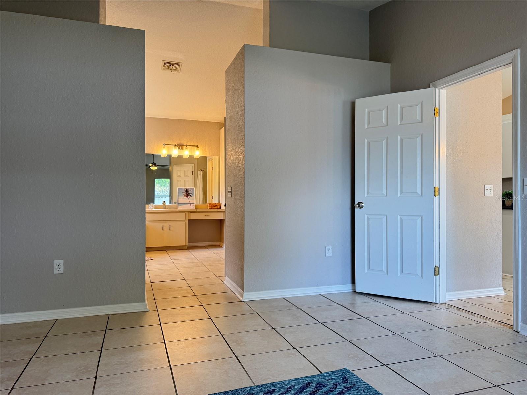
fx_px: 365
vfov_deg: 56.8
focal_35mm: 24
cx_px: 264
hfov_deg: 71.6
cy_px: 198
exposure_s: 1/120
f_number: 1.78
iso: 160
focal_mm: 6.76
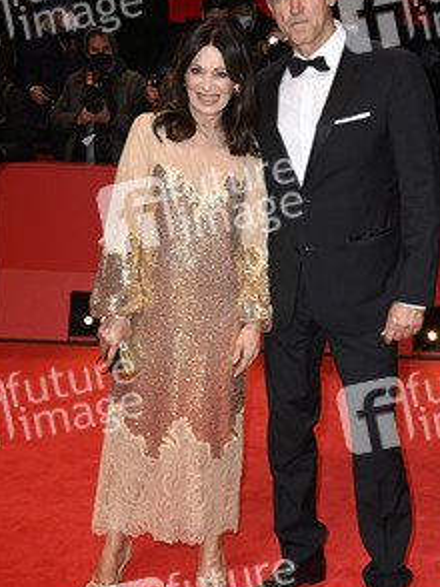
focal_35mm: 59
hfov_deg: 24.8
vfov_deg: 32.7
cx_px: 258
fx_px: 999
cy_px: 307
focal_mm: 45
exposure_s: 1/160
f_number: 5.6
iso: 640
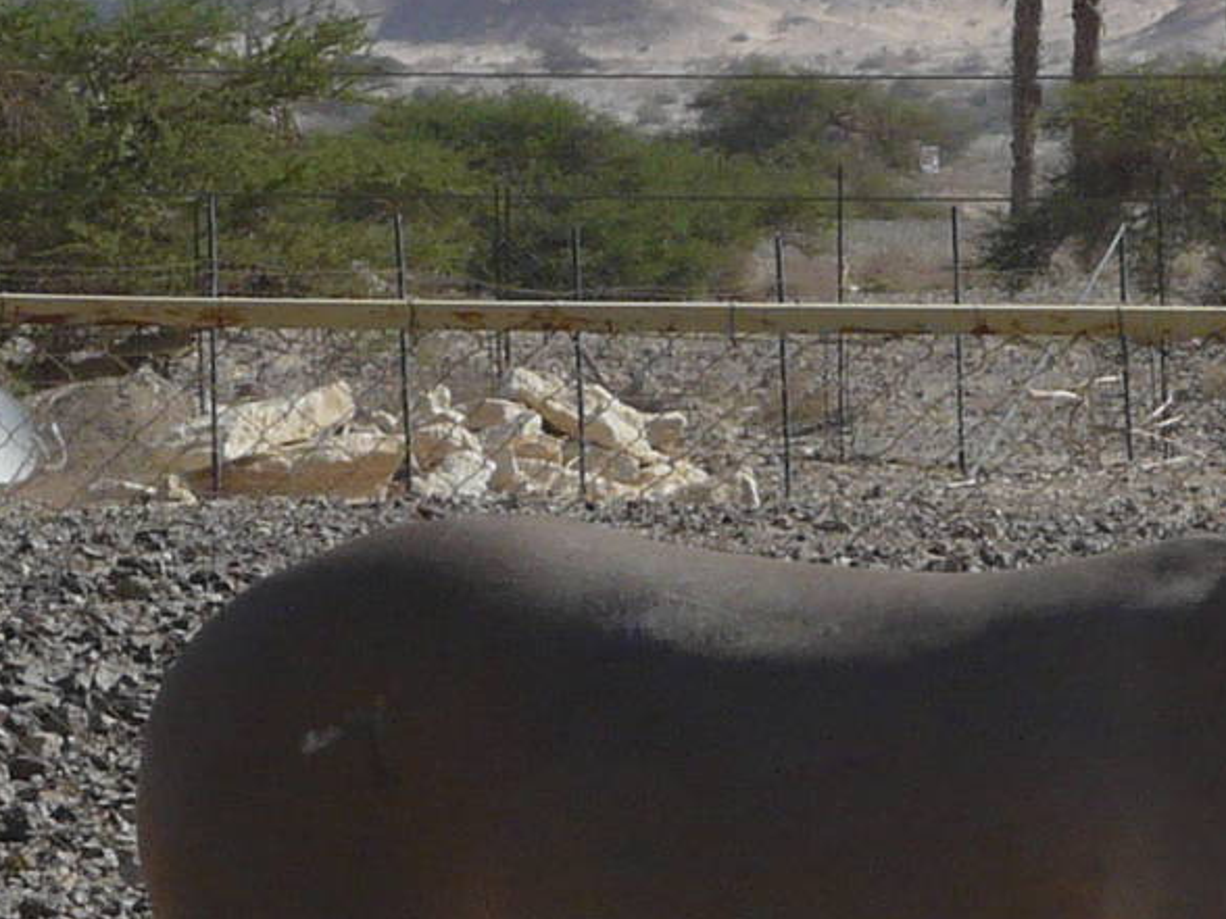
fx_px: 21675
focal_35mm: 612
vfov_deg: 2.4
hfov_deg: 3.2
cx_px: 986
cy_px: 940
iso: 100
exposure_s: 1/500
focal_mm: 23.1
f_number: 6.3
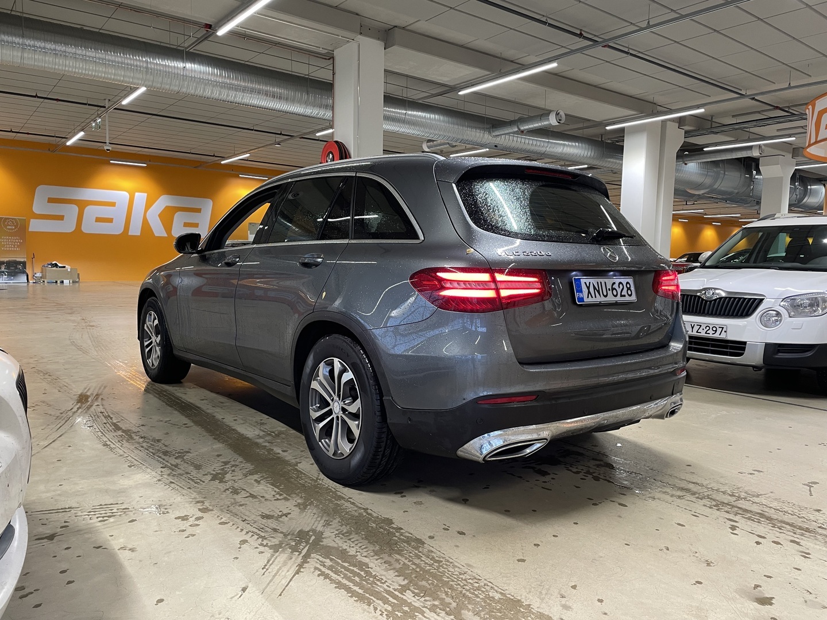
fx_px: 621
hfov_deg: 67.3
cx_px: 414
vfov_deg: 53.1
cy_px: 310
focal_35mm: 26
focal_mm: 4.2
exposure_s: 1/50
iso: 100
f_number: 1.6
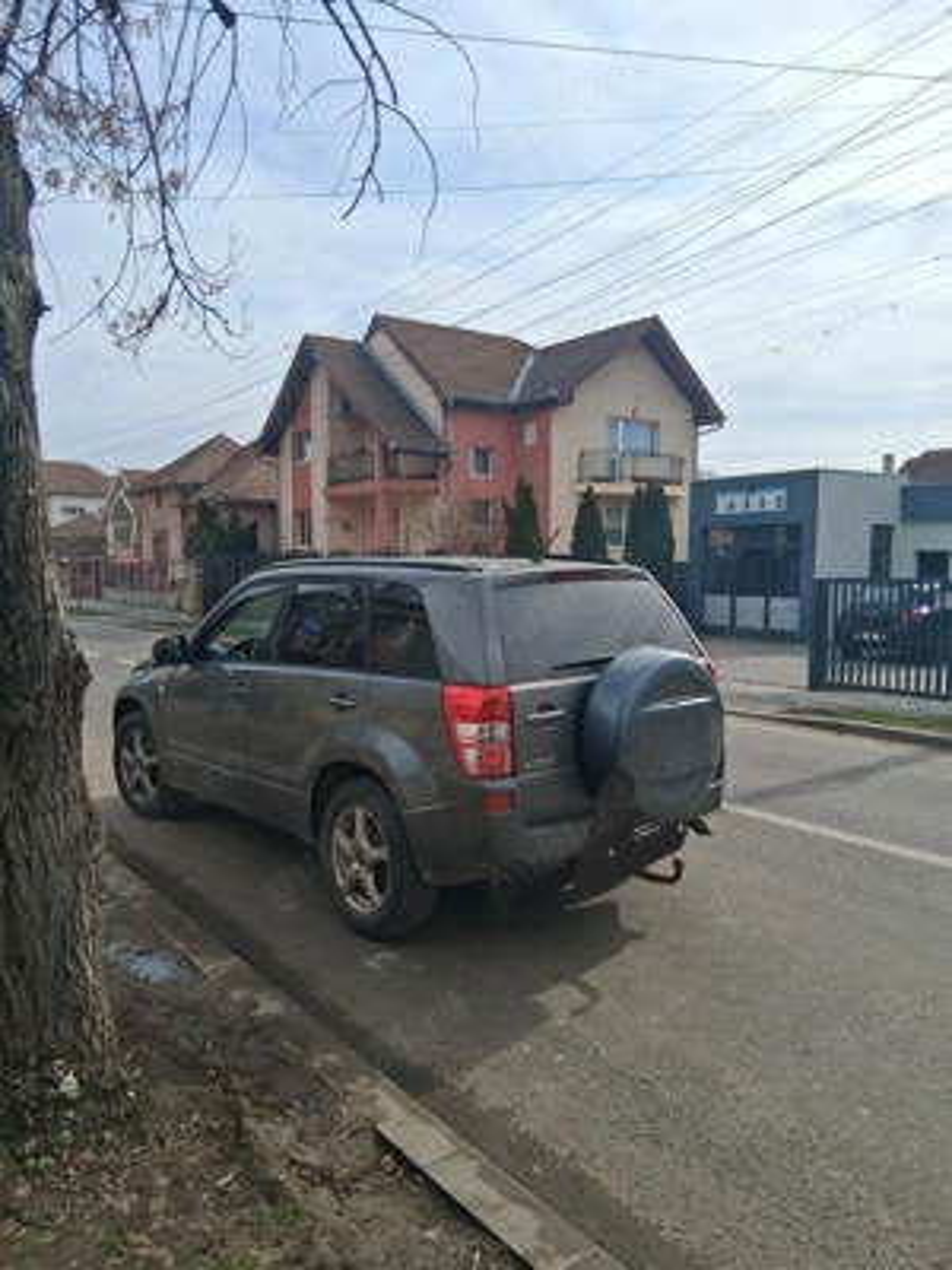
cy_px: 635
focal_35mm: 26
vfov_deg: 67.3
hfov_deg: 53.1
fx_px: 953
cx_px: 476
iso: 25
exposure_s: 1/1111
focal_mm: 3.98
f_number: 1.8
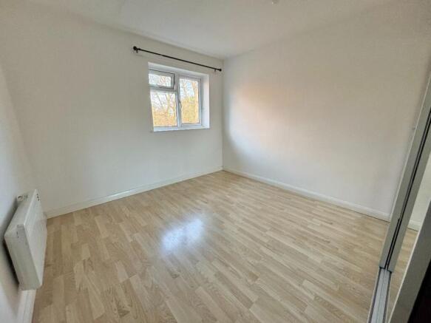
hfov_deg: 102.1
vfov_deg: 85.7
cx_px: 216
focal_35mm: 14
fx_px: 174
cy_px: 162
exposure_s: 1/99
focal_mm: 2.22
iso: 200
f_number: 2.2
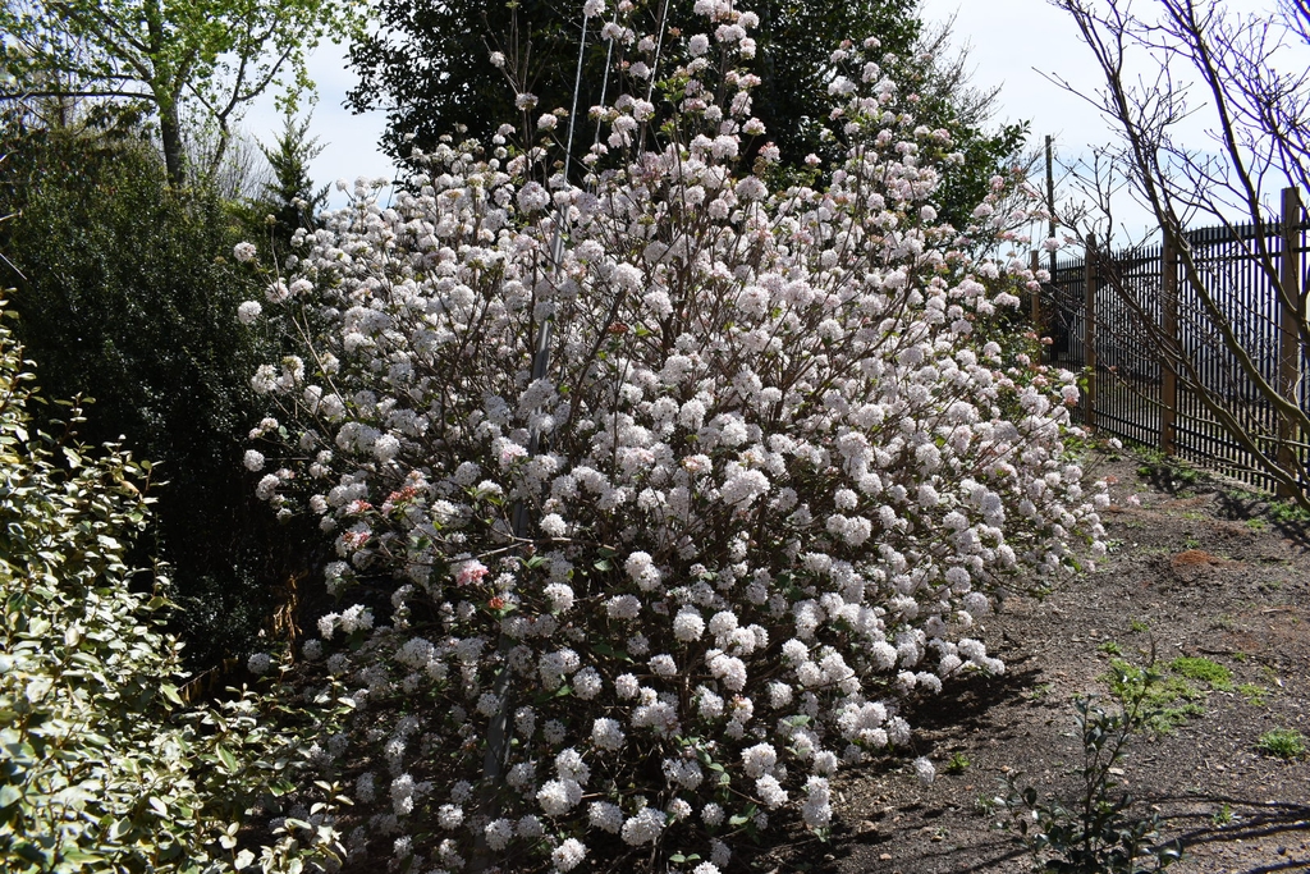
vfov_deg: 47.9
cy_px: 437
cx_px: 655
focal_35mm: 27
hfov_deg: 67.4
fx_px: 983
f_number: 8
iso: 100
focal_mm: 18
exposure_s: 1/250
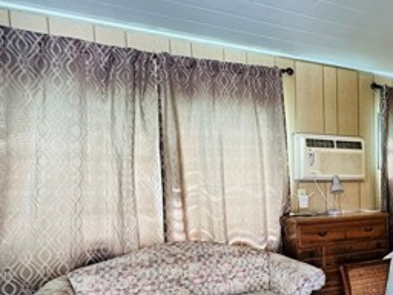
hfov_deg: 40.5
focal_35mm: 35
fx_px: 397
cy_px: 212
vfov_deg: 39.8
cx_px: 448
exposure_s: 1/60
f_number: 2.2
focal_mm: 2.22
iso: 500
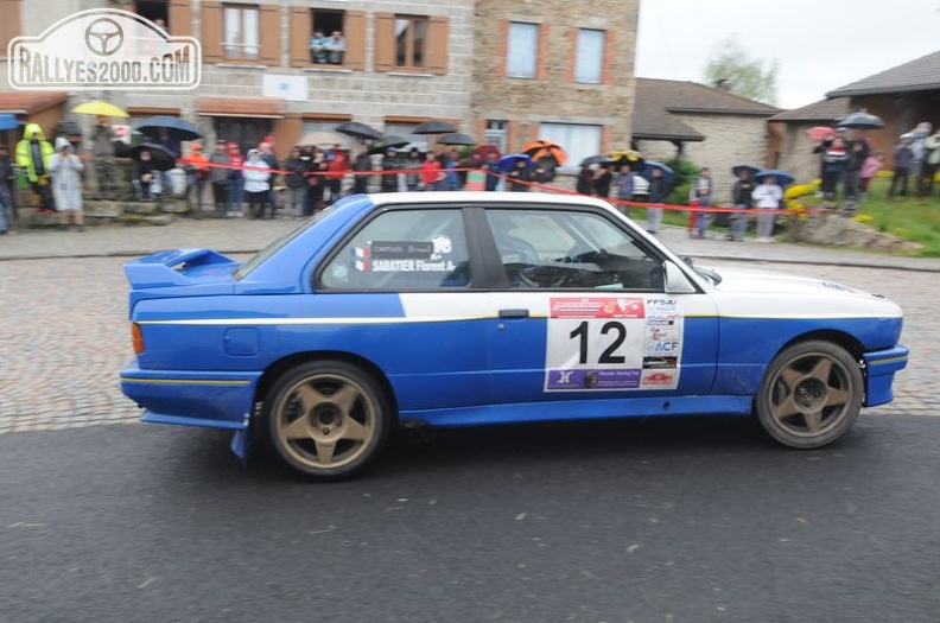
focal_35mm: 28
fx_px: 743
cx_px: 470
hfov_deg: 64.6
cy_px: 312
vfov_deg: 45.5
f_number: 9
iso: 1000
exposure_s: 1/320
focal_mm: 19
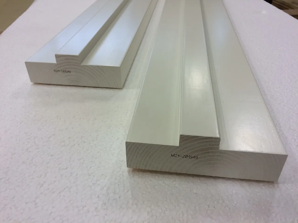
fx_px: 250
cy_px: 112
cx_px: 149
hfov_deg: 61.7
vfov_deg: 48.2
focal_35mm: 29
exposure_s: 1/33
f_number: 2.2
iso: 32
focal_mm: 4.15
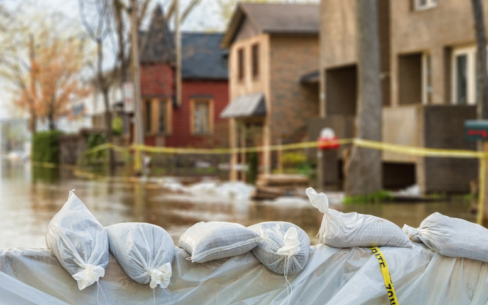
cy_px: 142
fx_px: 1157
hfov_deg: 23.8
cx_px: 244
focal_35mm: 87
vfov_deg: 15.0
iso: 800
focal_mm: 85
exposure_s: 1/250
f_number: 10
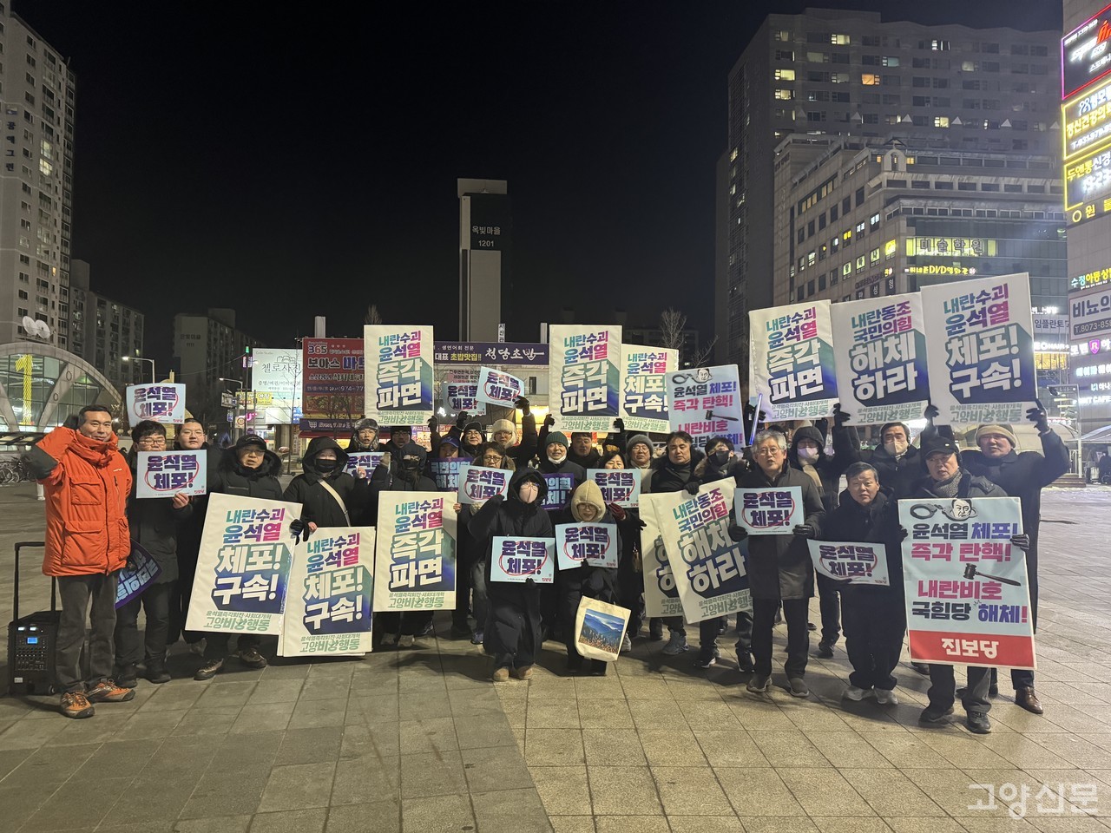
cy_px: 416
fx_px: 770
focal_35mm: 24
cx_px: 556
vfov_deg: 56.8
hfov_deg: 71.6
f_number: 1.78
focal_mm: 6.76
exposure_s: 1/40
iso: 800
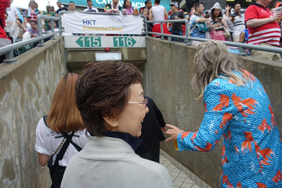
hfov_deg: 73.7
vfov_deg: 53.1
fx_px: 188
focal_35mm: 24
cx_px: 141
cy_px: 94
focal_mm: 8.8
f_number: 2.8
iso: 250
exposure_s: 1/125
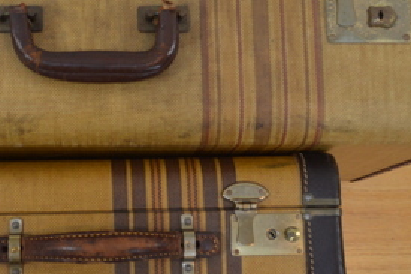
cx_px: 117
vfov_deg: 16.2
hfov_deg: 24.0
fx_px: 958
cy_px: 133
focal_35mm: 84
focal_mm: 22
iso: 400
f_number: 4
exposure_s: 1/60
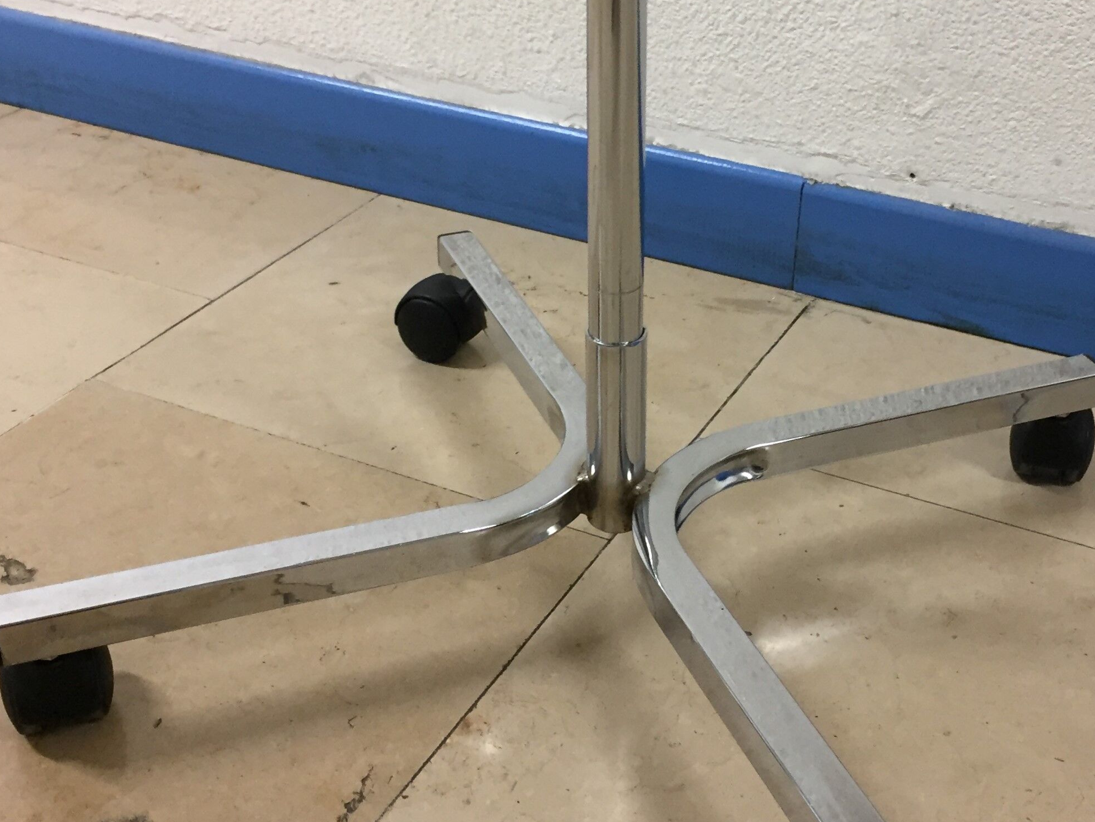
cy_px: 382
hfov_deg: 41.9
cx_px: 650
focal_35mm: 45
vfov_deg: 32.2
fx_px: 1424
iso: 160
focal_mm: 4.15
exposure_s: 1/33
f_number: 2.2
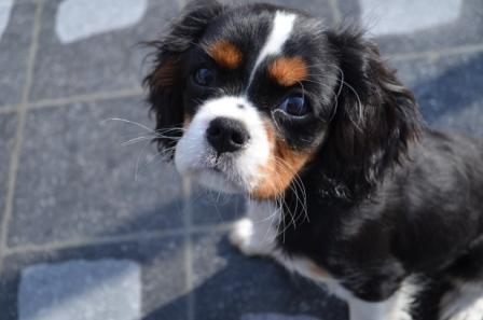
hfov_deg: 41.2
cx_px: 242
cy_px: 160
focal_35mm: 48
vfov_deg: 28.0
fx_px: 643
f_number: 5
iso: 400
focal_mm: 32
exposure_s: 1/1250
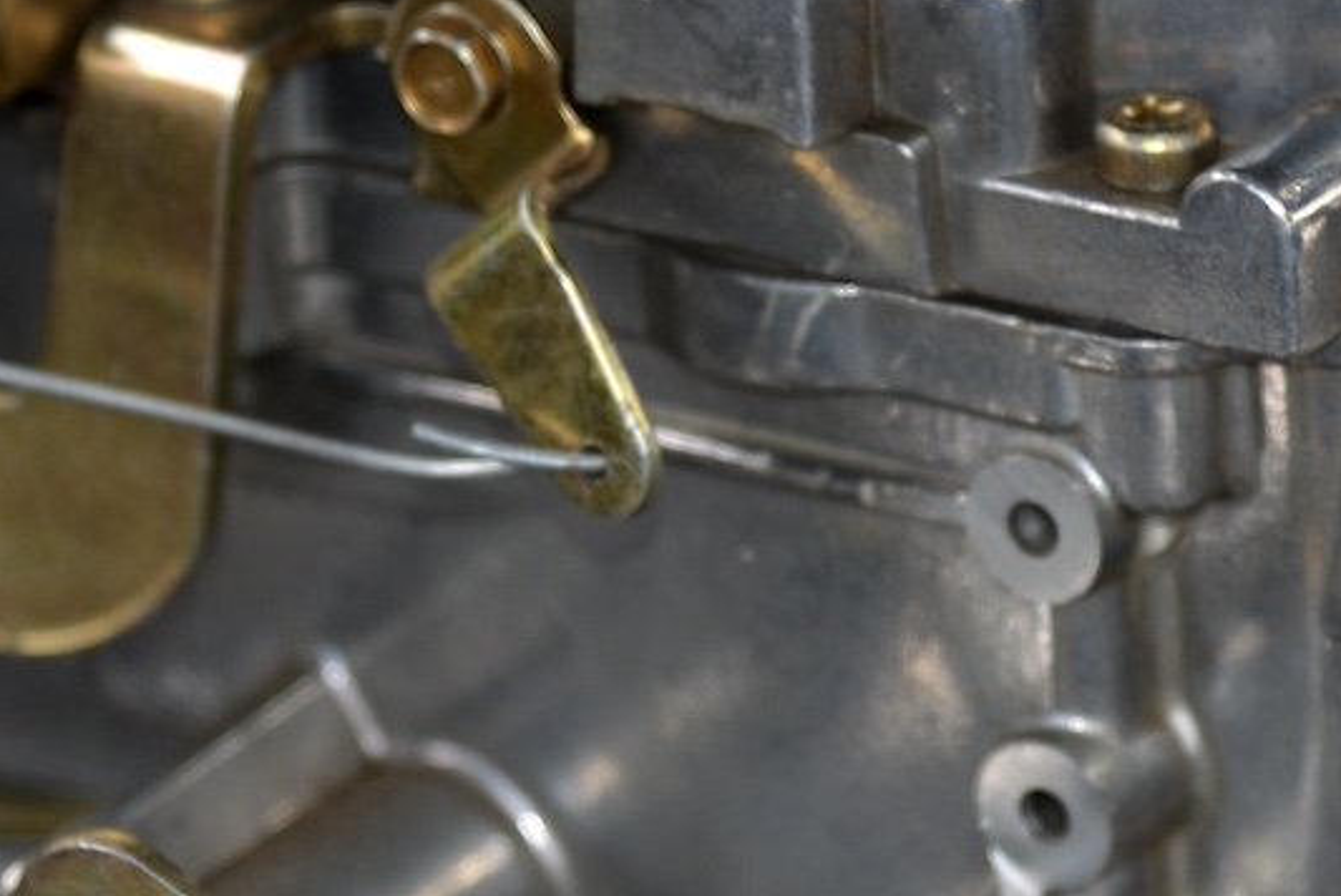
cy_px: 623
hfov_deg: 4.6
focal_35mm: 450
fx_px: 16771
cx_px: 1102
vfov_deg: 3.1
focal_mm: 120
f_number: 4
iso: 100
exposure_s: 1/60
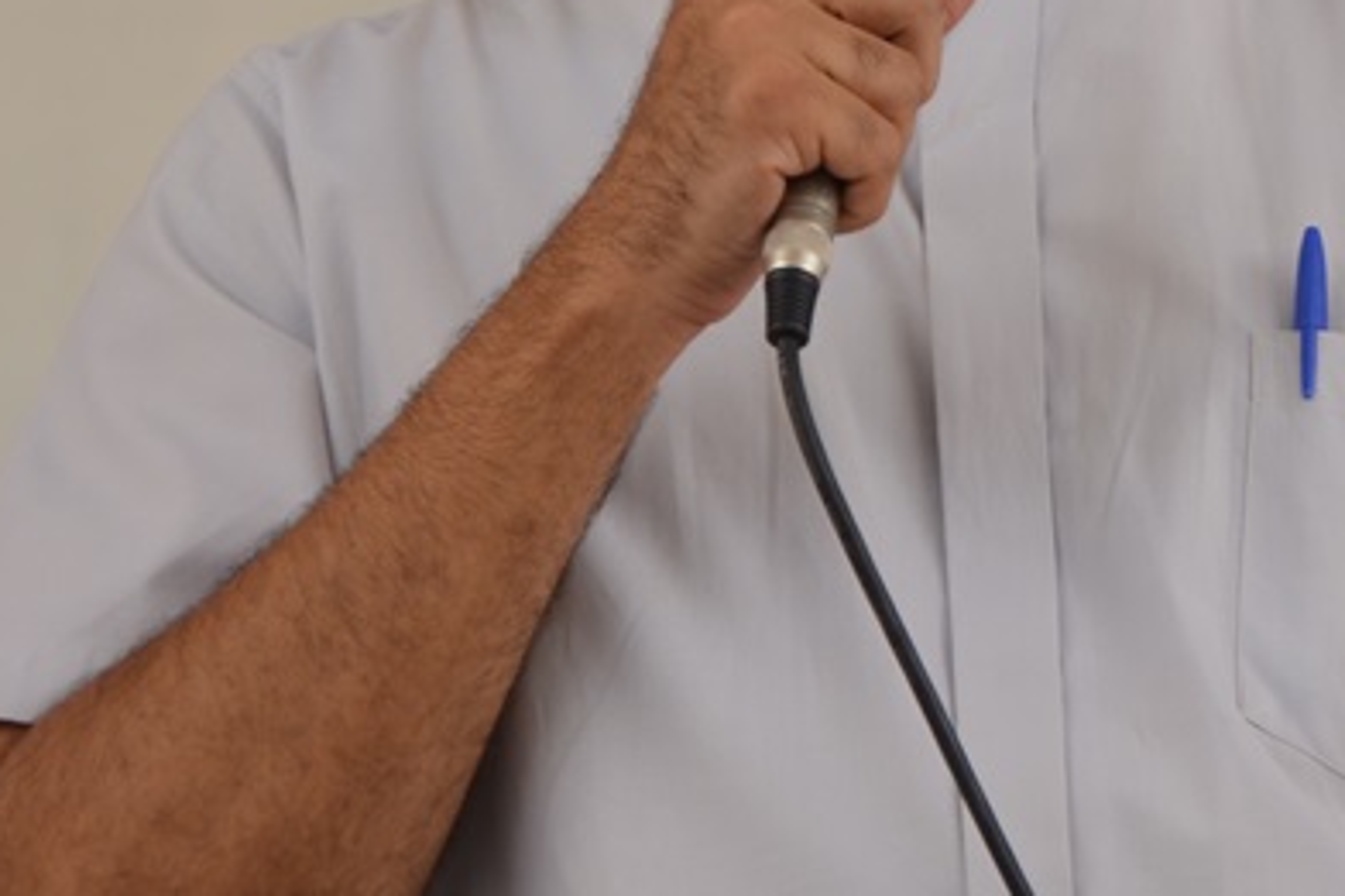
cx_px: 1259
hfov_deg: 4.8
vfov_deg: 3.2
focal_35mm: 429
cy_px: -239
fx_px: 16020
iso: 200
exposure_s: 1/125
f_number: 5.6
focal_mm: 112
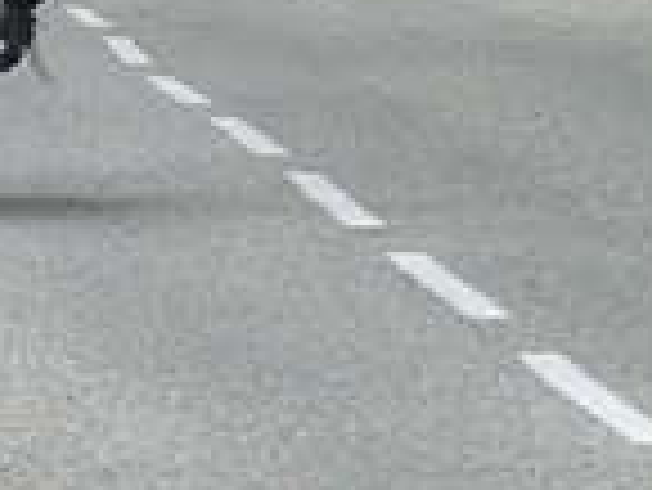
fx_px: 12385
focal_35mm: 657
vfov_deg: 2.3
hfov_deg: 3.0
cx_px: -166
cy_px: 9
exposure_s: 1/500
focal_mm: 28.3
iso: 800
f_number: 7.1
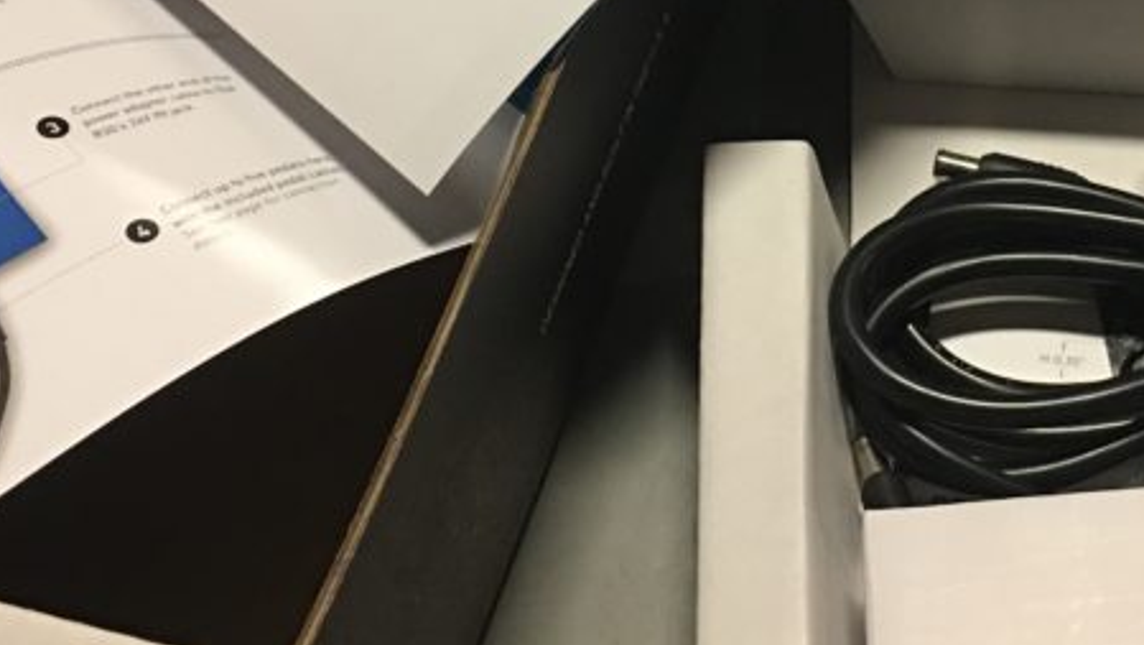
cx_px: 843
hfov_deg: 28.9
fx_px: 2185
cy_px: -69
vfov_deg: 16.3
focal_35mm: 72
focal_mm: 4.15
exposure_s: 1/15
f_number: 2.2
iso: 80
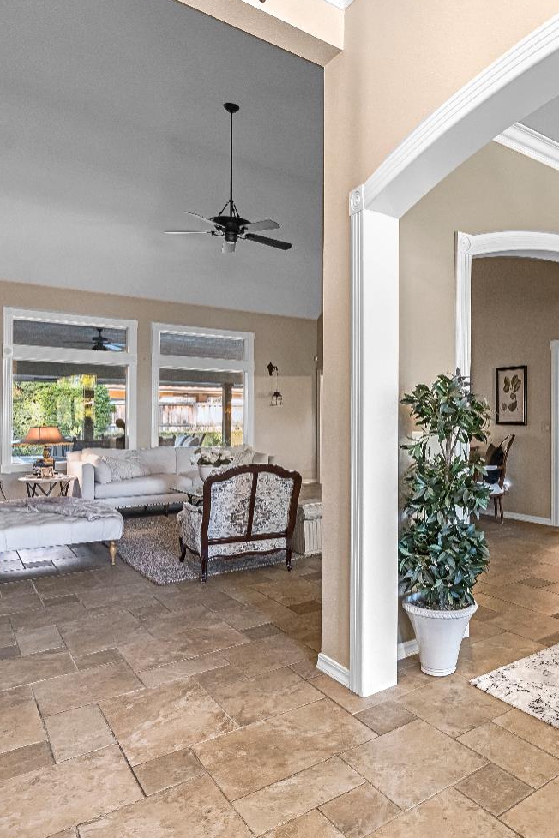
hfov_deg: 52.7
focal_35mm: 23
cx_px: 419
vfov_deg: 76.1
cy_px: 418
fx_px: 536
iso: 400
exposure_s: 1/6
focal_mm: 10
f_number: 8
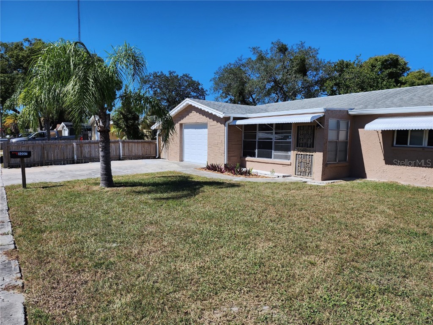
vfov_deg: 58.9
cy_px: 162
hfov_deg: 73.9
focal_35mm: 23
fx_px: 288
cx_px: 216
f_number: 1.8
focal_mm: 6.4
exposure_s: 1/1546
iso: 12
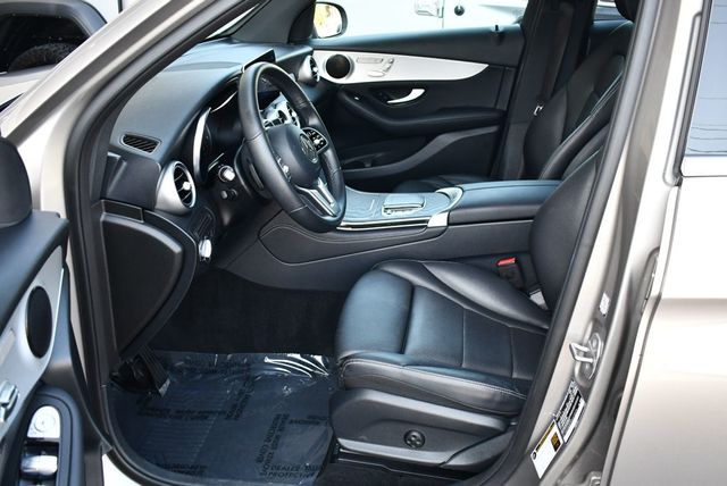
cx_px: 364
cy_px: 243
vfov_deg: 36.9
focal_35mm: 36
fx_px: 728
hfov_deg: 53.1
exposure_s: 1/250
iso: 800
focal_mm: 18
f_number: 3.5
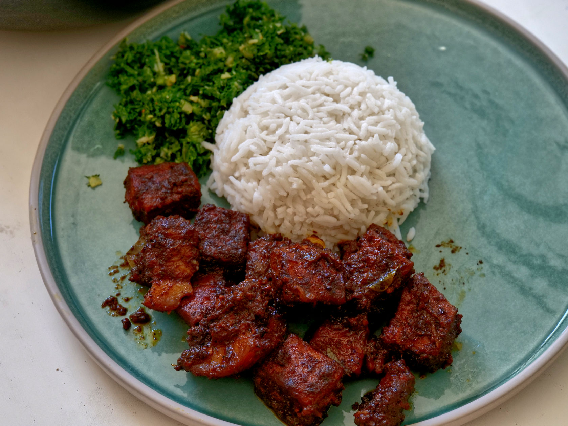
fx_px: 1083
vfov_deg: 22.3
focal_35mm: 66
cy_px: 214
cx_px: 311
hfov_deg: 29.4
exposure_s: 1/80
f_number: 9
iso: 1250
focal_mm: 60
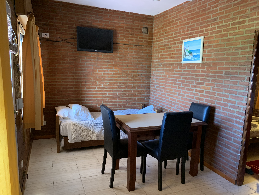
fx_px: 195
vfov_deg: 53.1
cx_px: 130
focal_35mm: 26
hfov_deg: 67.3
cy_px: 98
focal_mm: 4.25
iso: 400
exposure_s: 1/51
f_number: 1.8
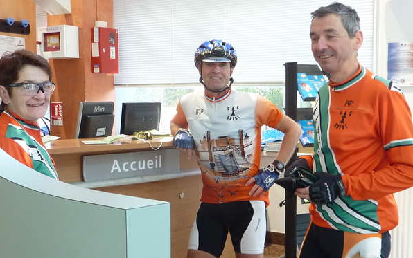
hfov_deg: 41.8
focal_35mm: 48
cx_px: 206
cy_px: 150
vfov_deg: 26.9
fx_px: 540
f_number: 3.3
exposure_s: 1/15
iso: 200
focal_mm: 4.1
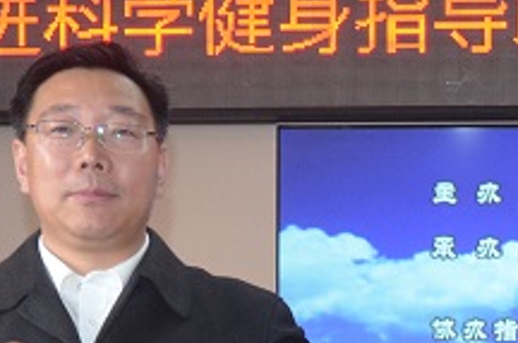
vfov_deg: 9.4
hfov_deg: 14.9
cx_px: 549
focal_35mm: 135
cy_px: 690
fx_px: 1938
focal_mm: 18
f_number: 3.5
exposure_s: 1/60
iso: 800
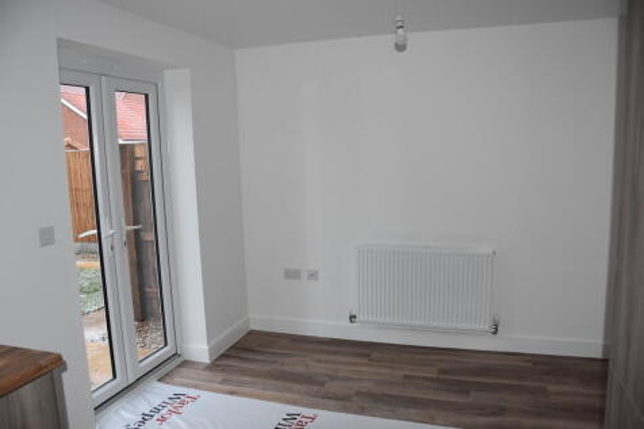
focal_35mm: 27
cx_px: 322
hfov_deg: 67.4
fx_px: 483
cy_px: 214
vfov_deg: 47.9
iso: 800
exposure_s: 1/80
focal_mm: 18
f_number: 4.5
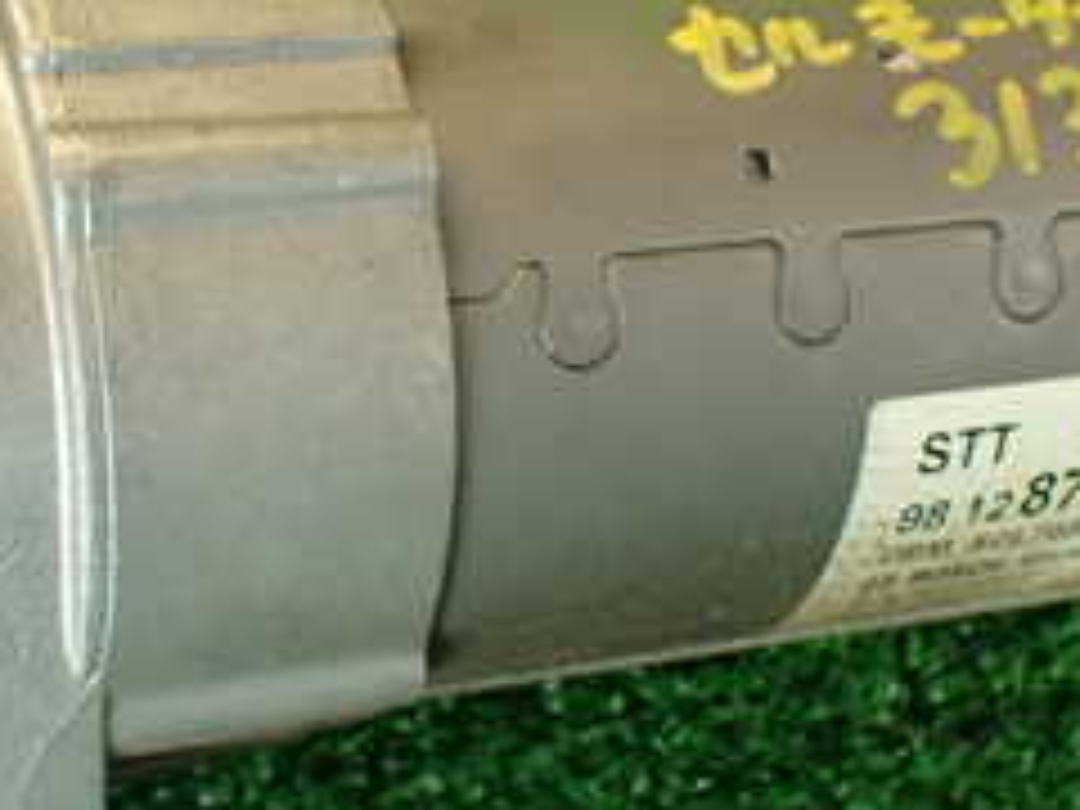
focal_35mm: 80
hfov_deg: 24.3
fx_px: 2496
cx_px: 392
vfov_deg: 18.4
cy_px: 472
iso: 250
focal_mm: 5.79
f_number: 2.4
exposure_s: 1/30
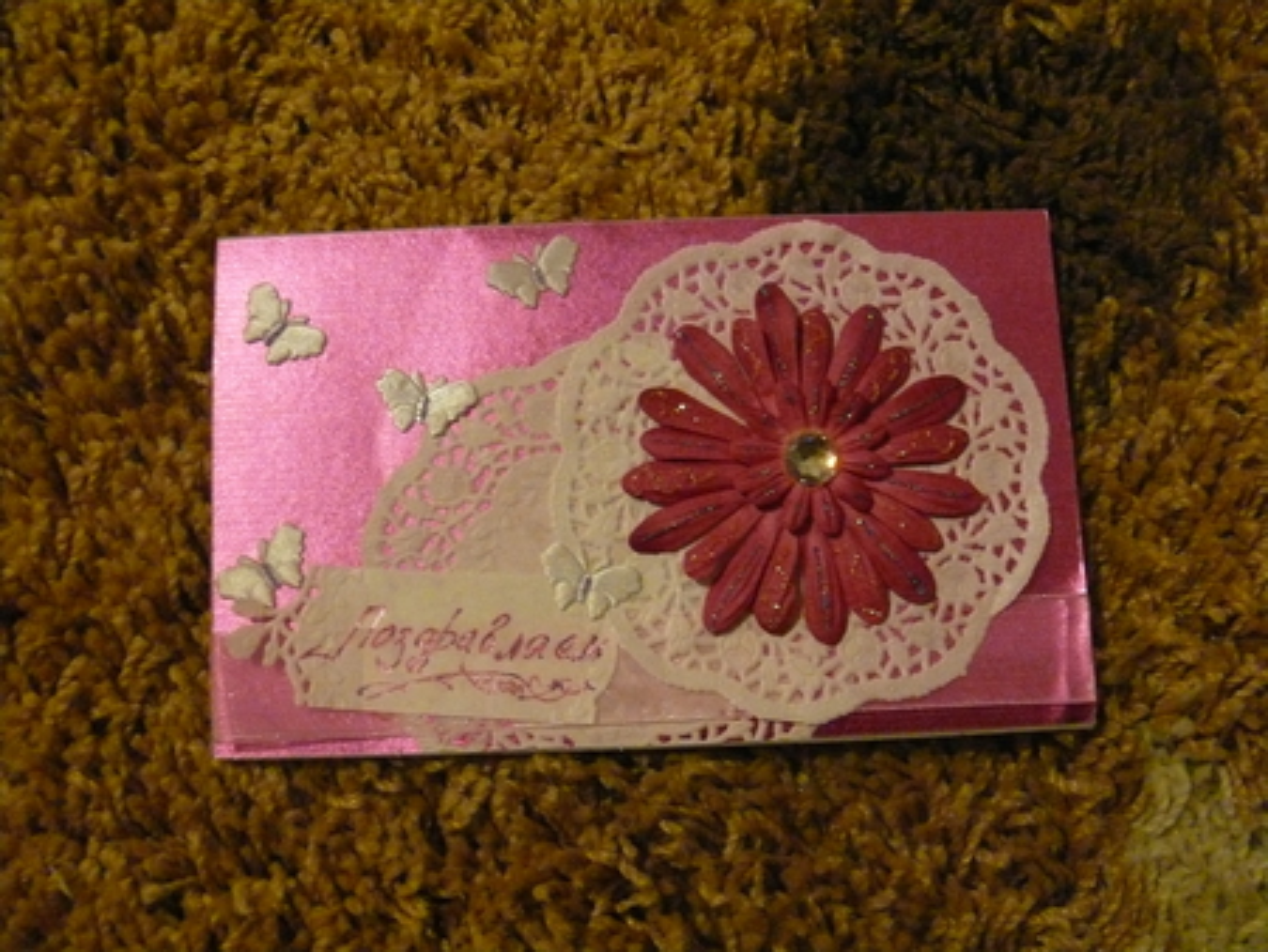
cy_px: 476
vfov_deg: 37.8
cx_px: 634
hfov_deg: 49.0
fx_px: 1393
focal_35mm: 38
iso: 800
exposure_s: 1/13
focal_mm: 8
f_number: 2.8
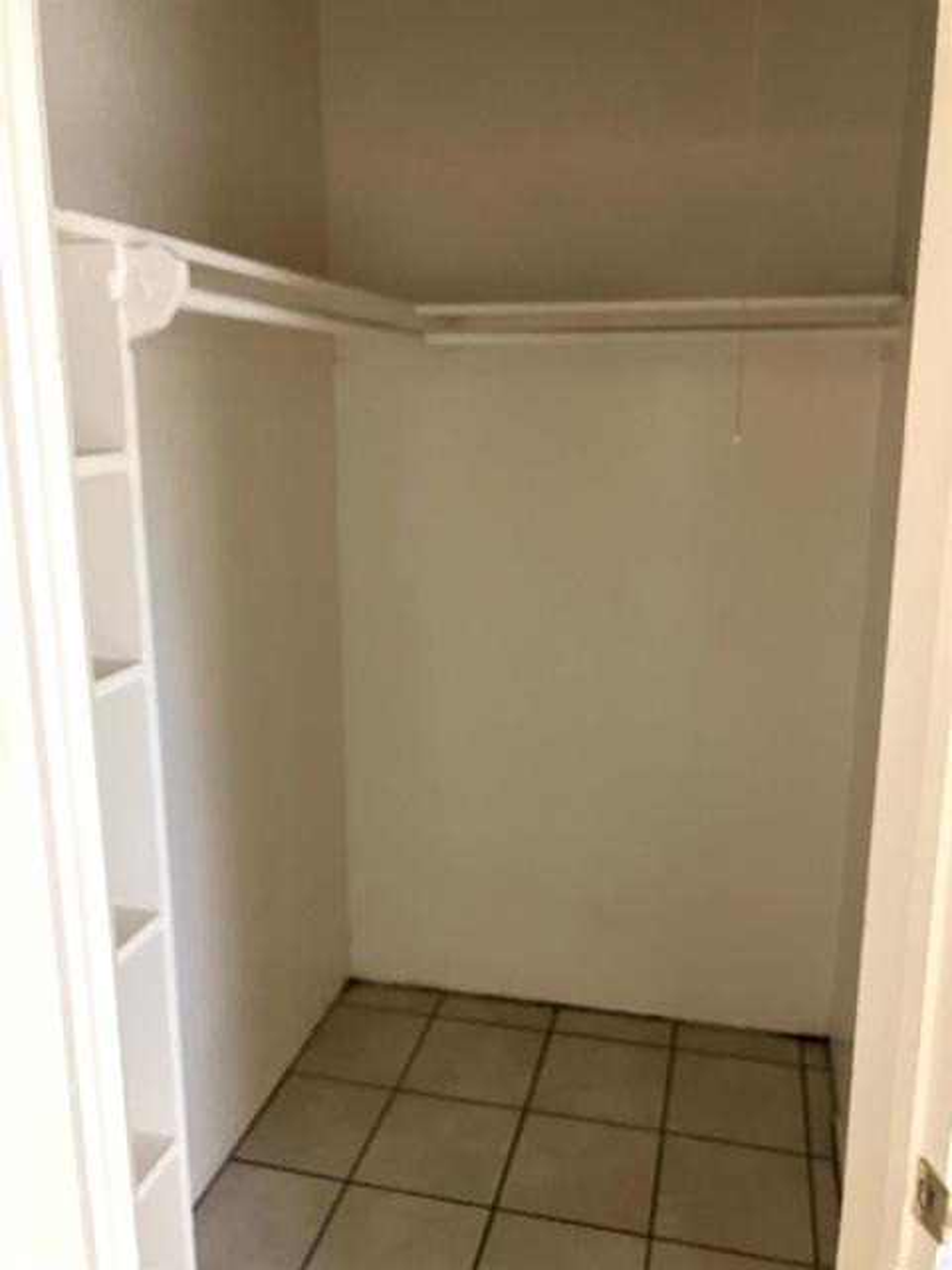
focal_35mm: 28
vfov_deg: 63.4
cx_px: 476
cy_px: 635
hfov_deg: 49.7
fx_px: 1027
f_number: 1.8
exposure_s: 1/42
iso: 320
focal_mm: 3.99
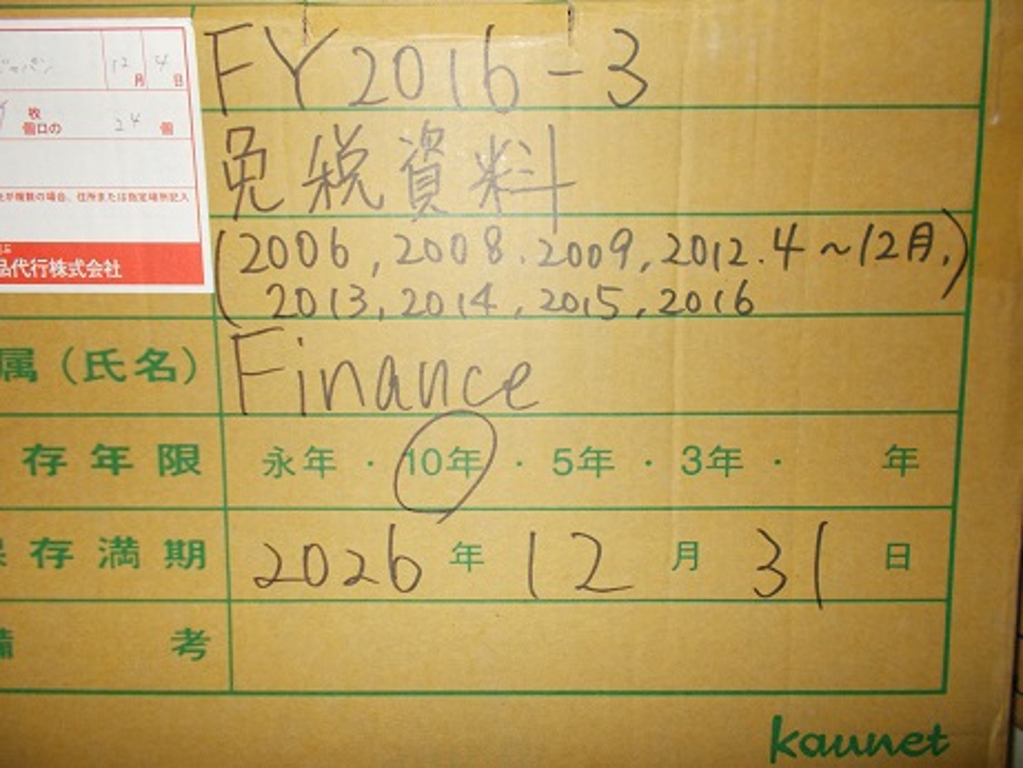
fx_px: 769
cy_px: 384
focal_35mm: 26
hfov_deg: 67.3
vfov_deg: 53.1
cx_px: 512
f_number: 3.2
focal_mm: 4.6
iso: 200
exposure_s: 1/25
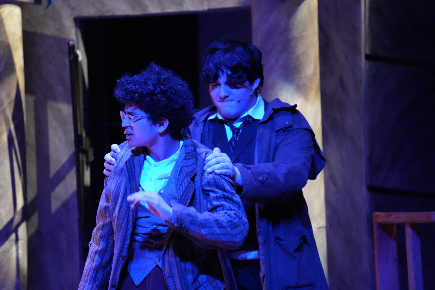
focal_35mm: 300
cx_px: 218
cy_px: 145
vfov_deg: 4.6
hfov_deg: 6.9
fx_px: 3625
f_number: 6.3
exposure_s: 1/200
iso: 12800
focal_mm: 300
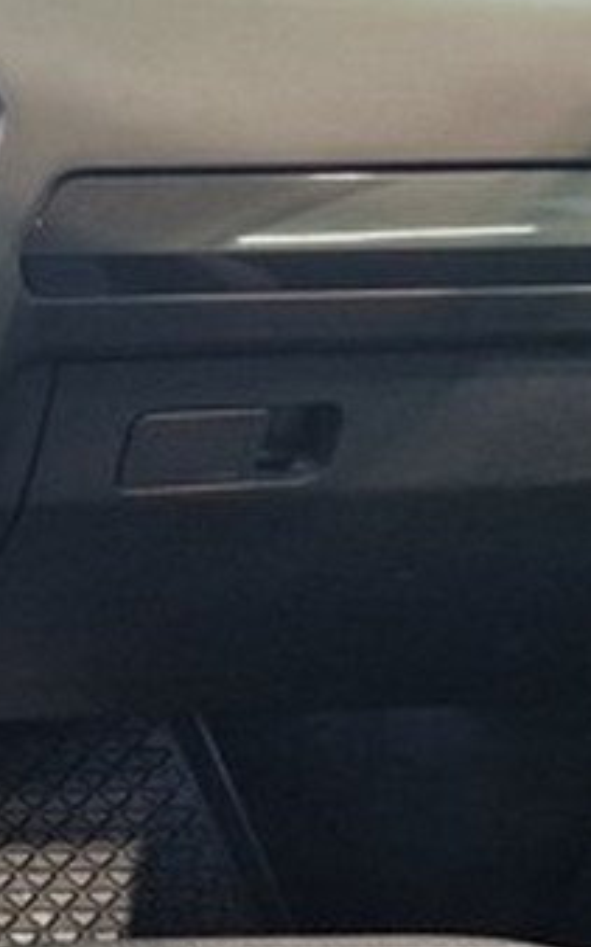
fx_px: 1883
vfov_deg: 27.3
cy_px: 841
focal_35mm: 73
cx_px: -508
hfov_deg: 15.2
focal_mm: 5.4
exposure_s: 1/100
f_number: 1.8
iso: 500
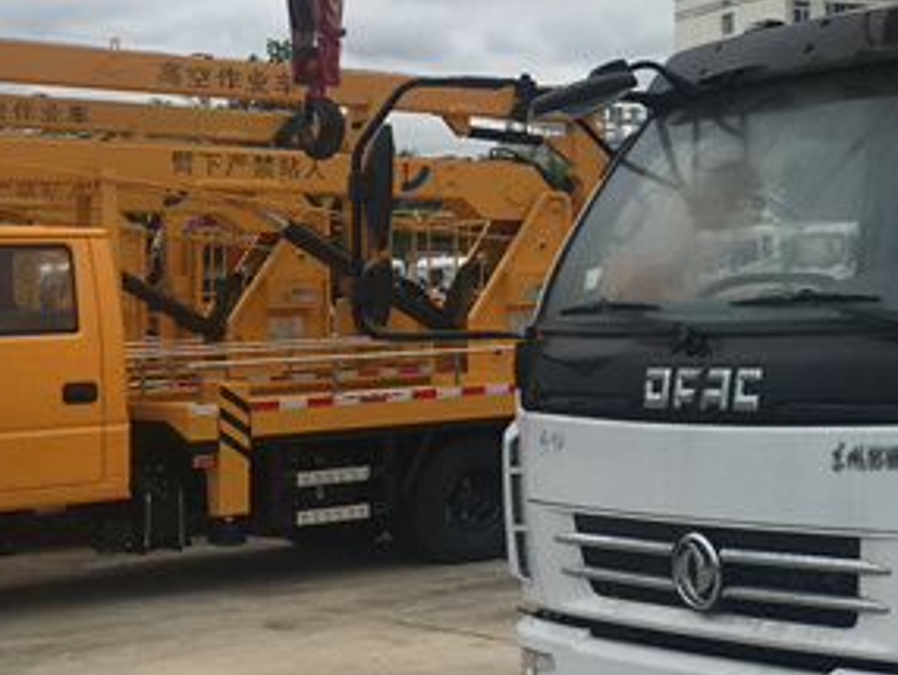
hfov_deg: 21.6
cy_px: 188
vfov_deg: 18.1
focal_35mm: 81
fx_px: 2103
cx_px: 1196
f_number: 2.2
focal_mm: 4.15
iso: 25
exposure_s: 1/836
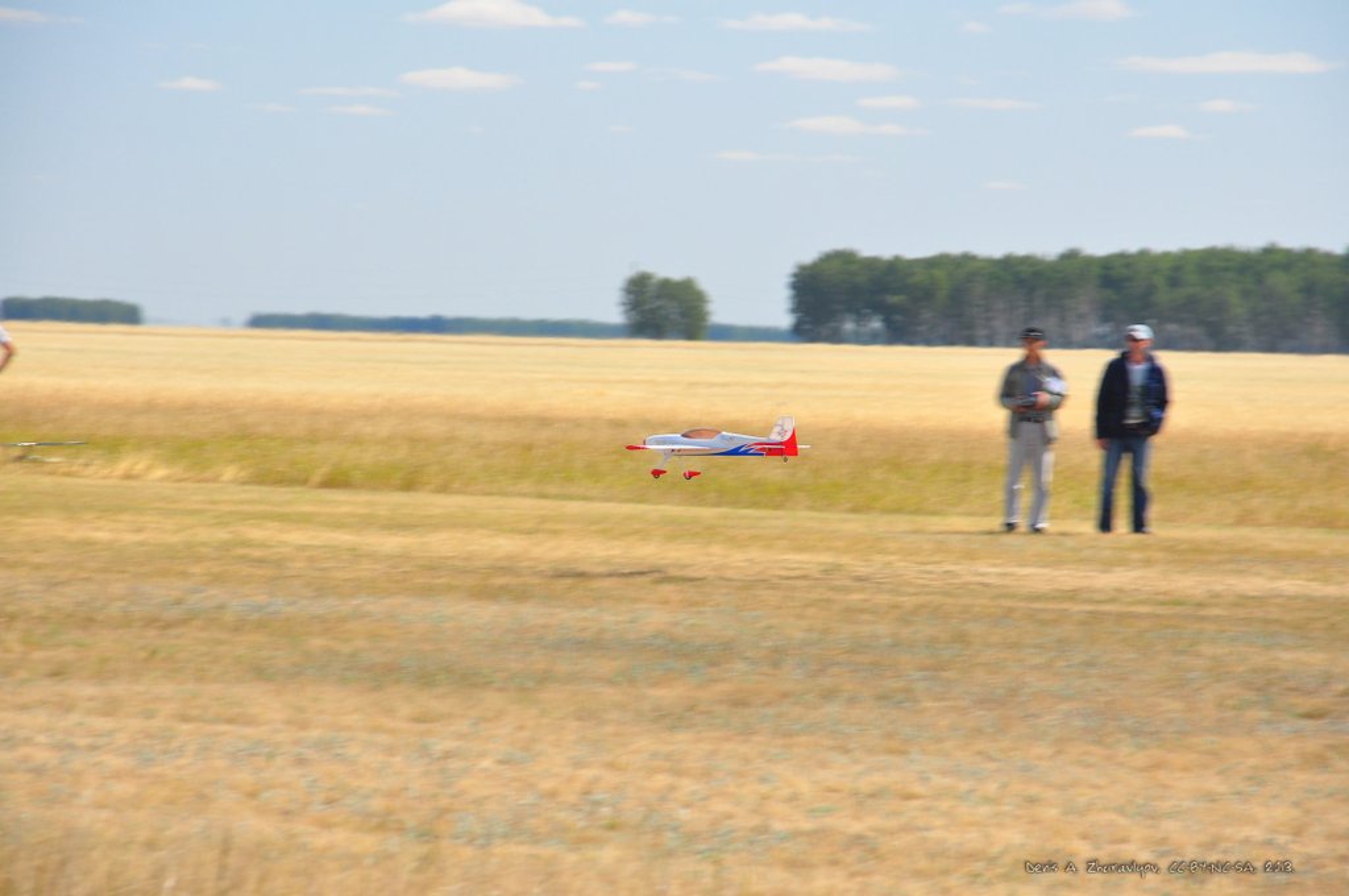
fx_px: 7017
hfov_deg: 11.0
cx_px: 674
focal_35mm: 188
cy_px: 448
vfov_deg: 7.3
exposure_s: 1/125
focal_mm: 125
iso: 200
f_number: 8
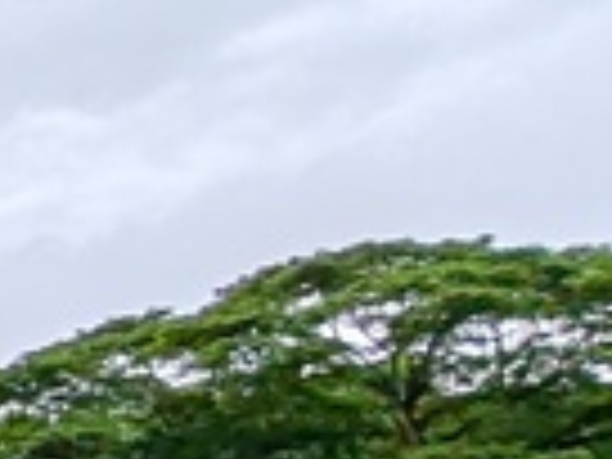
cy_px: 464
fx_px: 1662
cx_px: -1174
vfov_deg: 15.4
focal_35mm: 94
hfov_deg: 11.8
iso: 50
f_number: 2.2
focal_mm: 1.96
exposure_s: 1/980
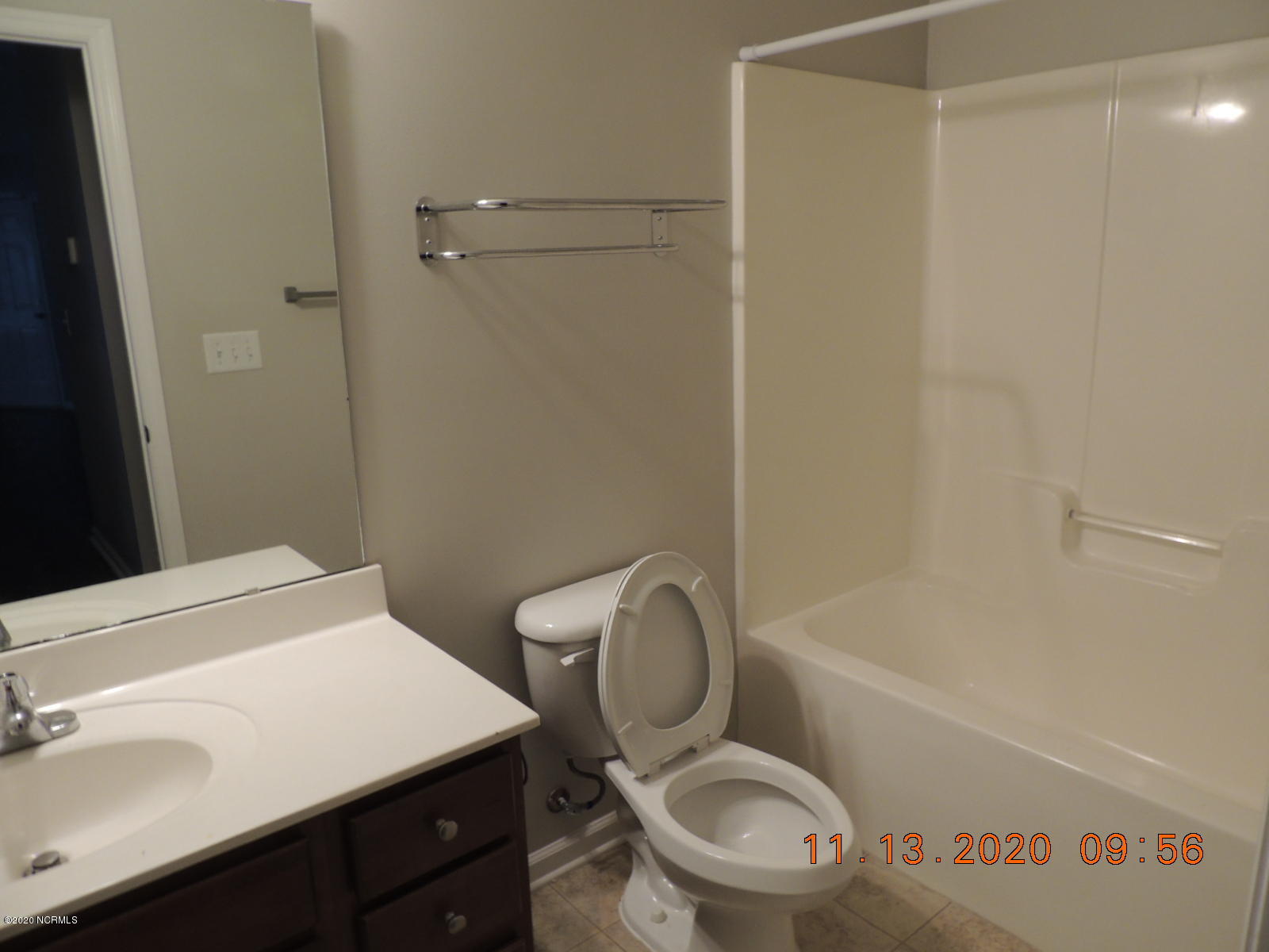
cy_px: 476
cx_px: 634
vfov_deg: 56.8
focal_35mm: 24
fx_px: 880
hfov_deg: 71.6
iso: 200
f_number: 3
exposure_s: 1/30
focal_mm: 4.3
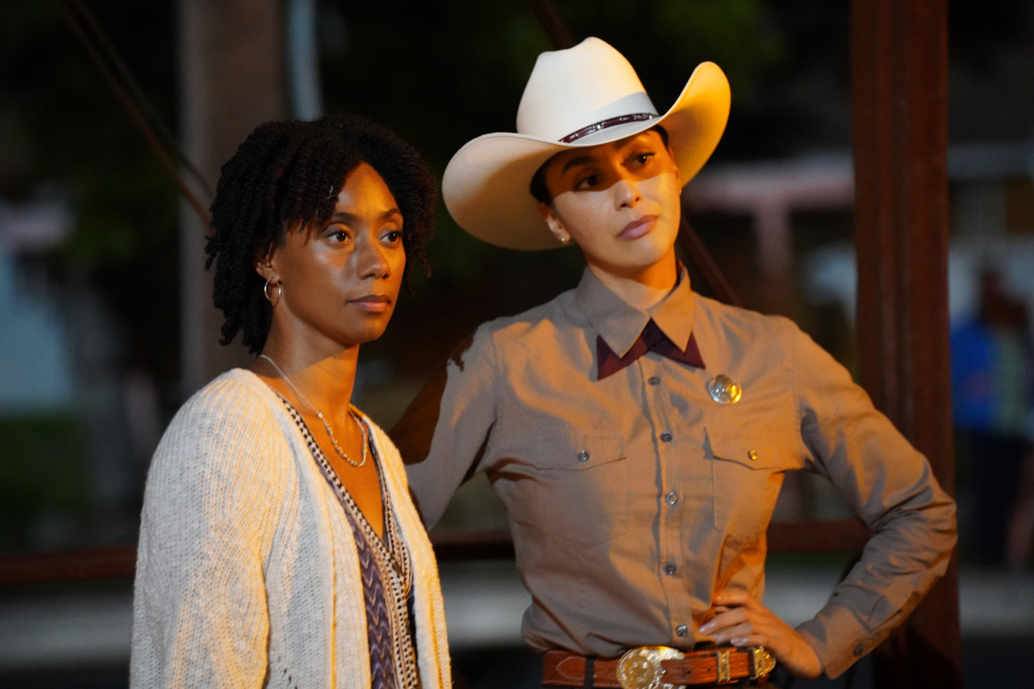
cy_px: 344
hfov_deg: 12.7
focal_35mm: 162
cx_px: 517
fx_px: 4653
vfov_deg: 8.5
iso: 10000
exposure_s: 1/125
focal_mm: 162
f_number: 4
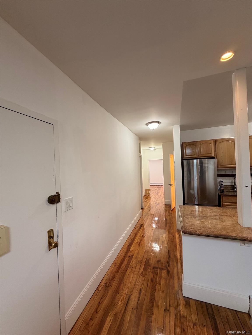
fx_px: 136
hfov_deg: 85.7
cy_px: 168
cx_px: 126
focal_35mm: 14
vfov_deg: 102.1
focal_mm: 2.22
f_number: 2.2
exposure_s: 1/60
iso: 250
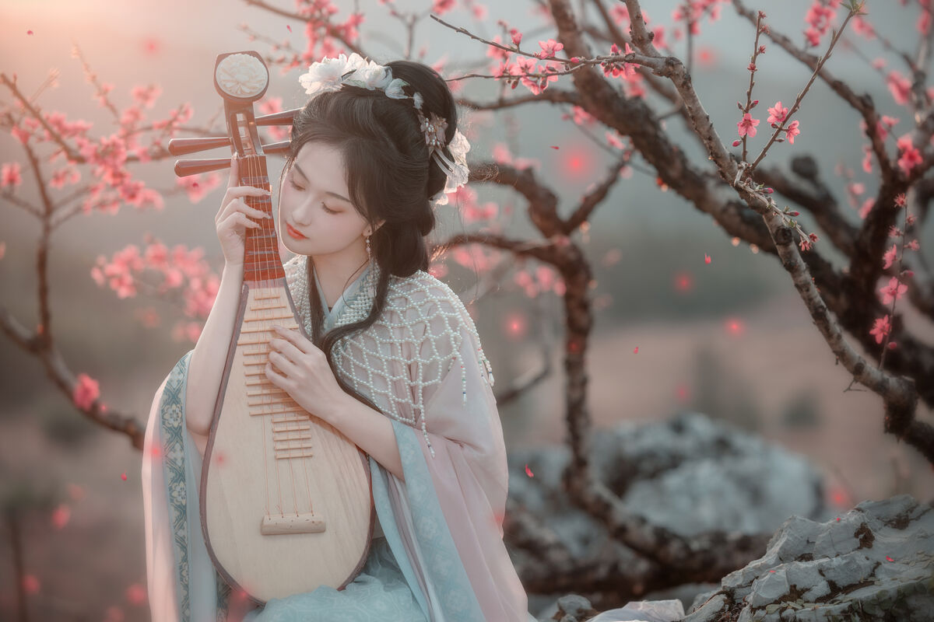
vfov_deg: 10.2
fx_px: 3476
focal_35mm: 134
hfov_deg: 15.3
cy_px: 311
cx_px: 467
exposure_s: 1/80
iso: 50
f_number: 2.8
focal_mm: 135
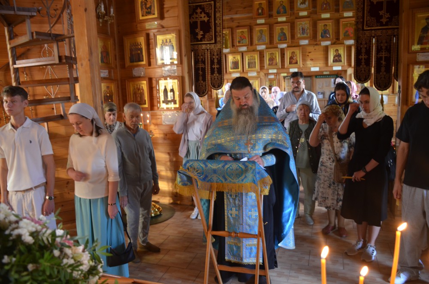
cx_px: 214
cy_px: 142
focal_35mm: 27
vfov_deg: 47.7
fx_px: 321
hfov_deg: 67.5
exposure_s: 1/30
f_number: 3.5
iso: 1100
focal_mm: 18
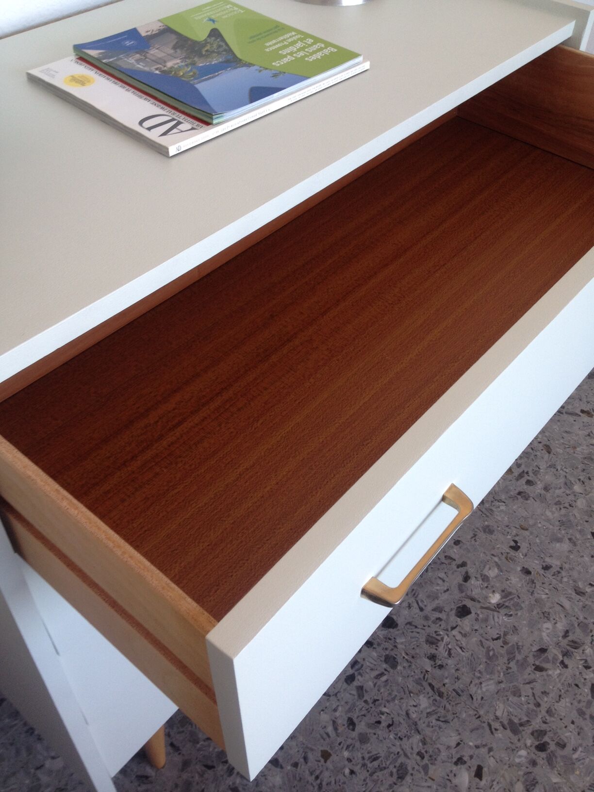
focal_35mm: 35
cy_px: 396
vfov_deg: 52.6
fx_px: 801
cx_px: 297
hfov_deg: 40.7
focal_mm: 4.28
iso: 50
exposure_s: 1/40
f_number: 2.4
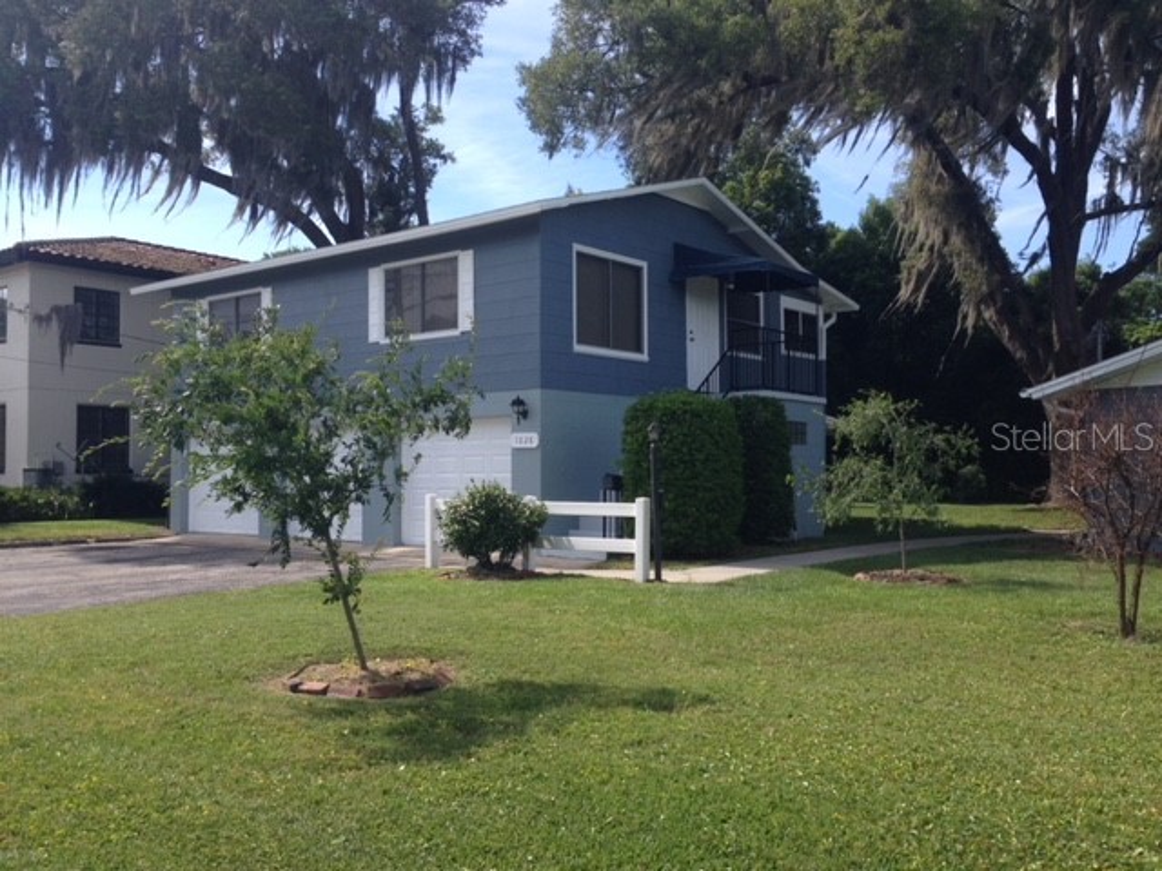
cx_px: 581
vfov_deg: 42.9
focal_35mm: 33
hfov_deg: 55.4
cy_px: 436
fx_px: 1108
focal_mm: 4.12
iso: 50
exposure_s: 1/1043
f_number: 2.4
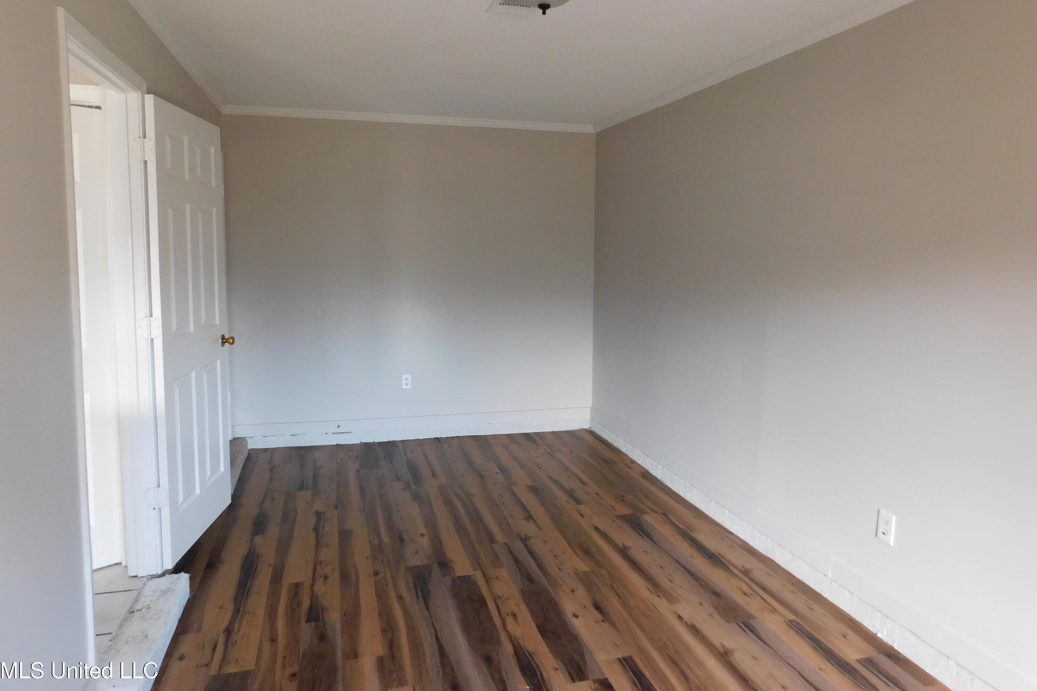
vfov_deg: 53.1
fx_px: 691
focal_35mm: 24
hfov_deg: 73.7
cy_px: 316
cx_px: 518
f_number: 3
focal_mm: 4
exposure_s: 1/30
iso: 280
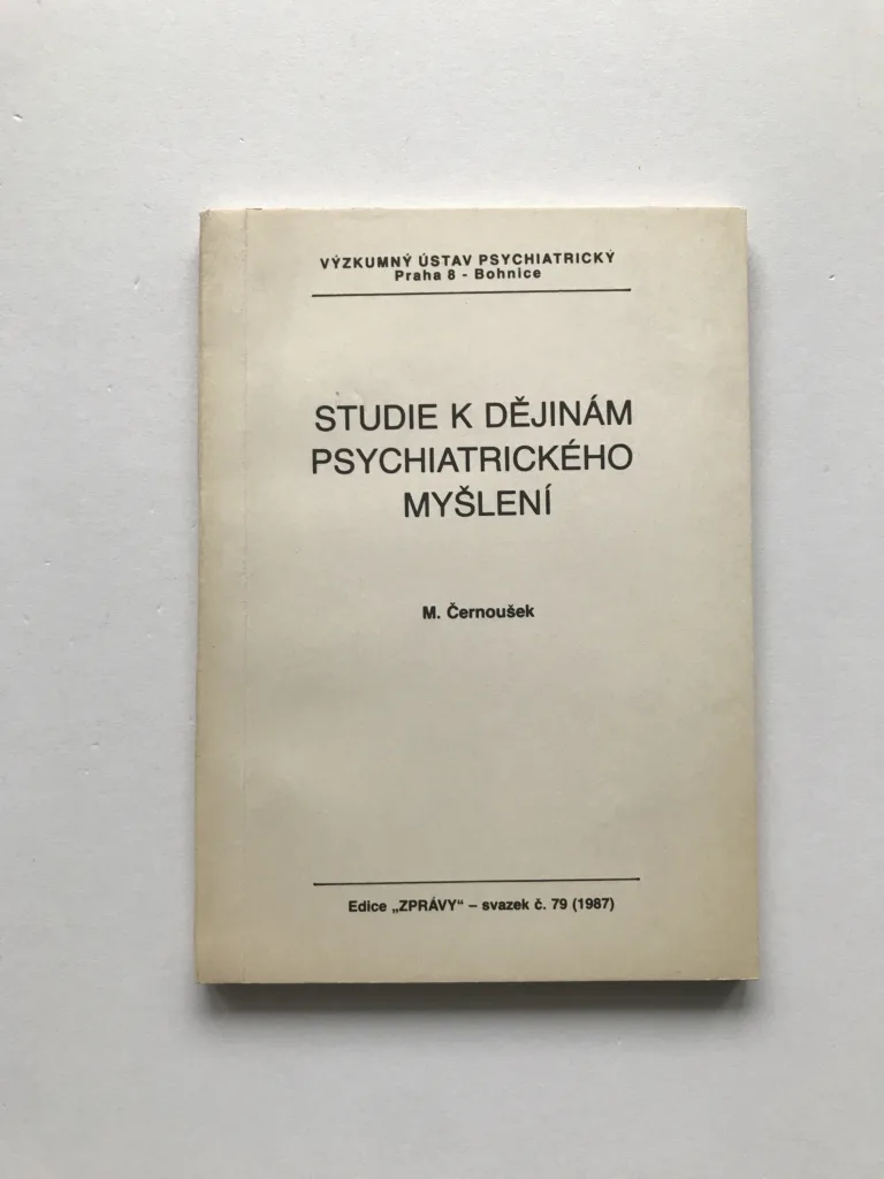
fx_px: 953
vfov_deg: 63.4
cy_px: 590
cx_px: 442
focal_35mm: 28
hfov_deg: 49.7
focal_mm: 3.99
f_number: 1.8
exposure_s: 1/33
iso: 25
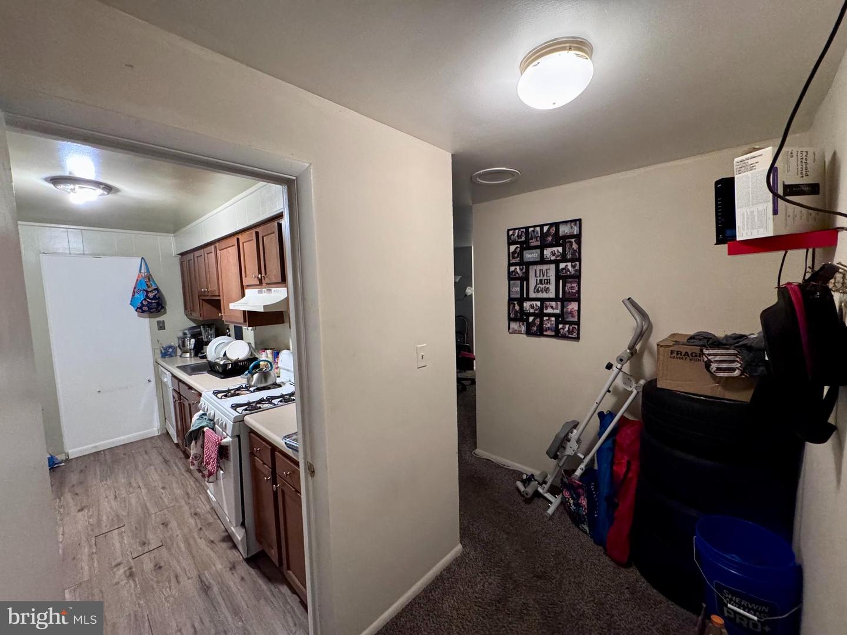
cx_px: 424
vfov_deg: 85.7
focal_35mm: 14
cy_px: 318
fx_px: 343
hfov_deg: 102.1
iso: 640
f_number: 2.2
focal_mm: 2.22
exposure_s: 1/60
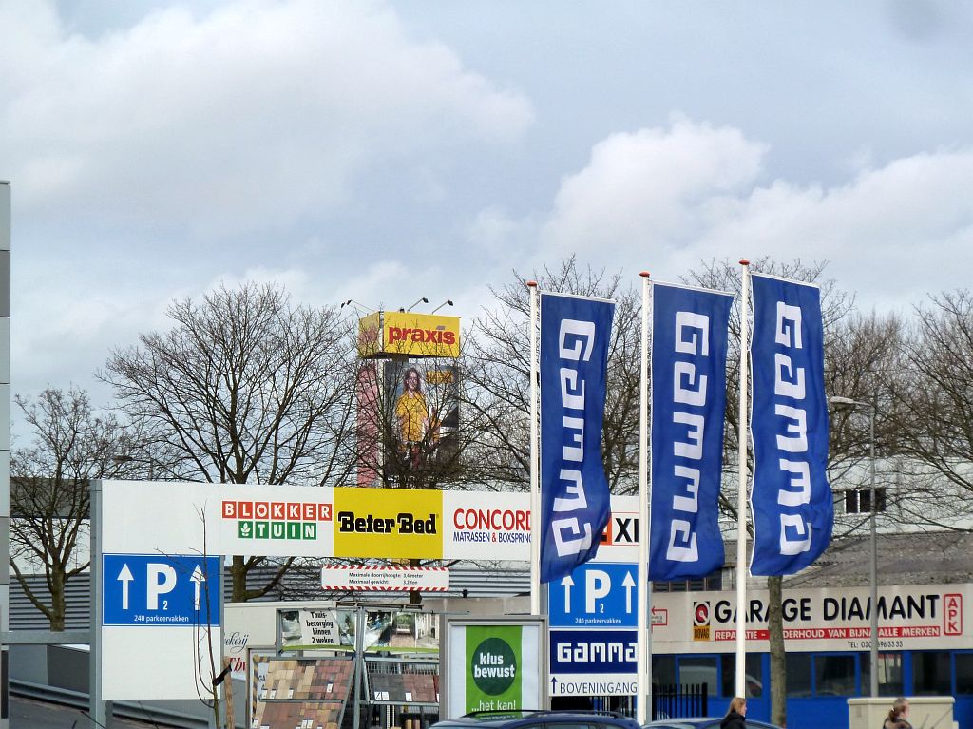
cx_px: 486
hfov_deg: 12.5
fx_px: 4439
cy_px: 364
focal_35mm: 158
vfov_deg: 9.4
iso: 125
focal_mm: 25.9
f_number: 4.5
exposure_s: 1/320
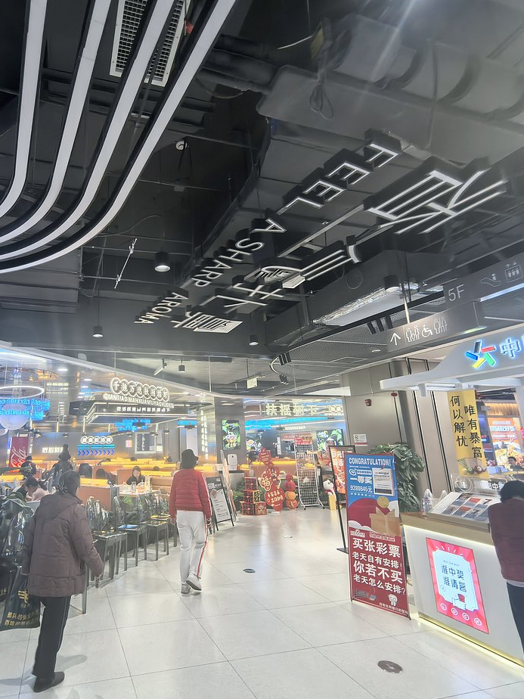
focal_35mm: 18
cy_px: 345
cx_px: 159
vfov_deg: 87.7
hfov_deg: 68.8
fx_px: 363
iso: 160
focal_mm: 1.95
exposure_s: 1/100
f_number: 2.2
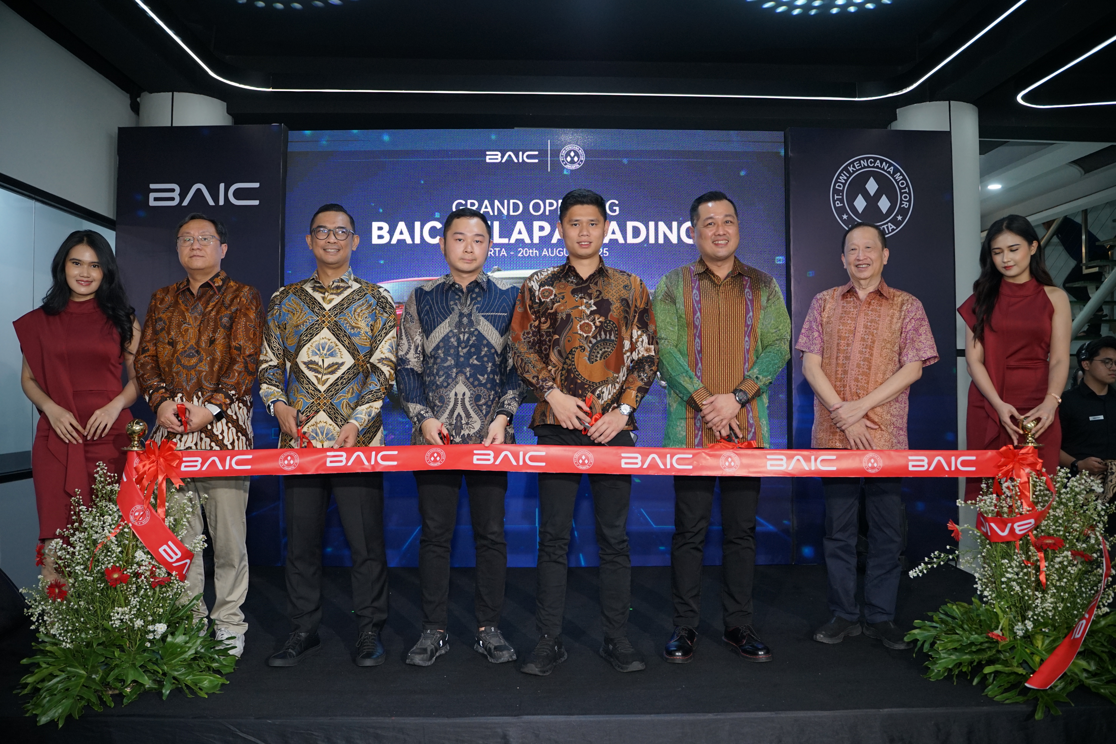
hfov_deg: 65.5
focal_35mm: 28
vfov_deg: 46.4
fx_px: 868
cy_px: 372
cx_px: 558
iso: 800
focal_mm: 28
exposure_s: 1/125
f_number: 3.2
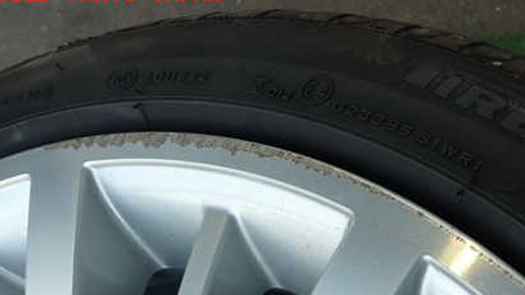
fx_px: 557
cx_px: 374
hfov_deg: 49.1
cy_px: 266
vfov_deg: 28.5
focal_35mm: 40
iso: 100
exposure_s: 1/100
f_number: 2.8
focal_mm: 4.5
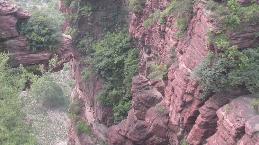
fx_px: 501
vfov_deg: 16.4
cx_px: 89
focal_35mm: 73
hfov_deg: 28.8
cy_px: 33
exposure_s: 1/122
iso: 64
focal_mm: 6.3
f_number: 3.5
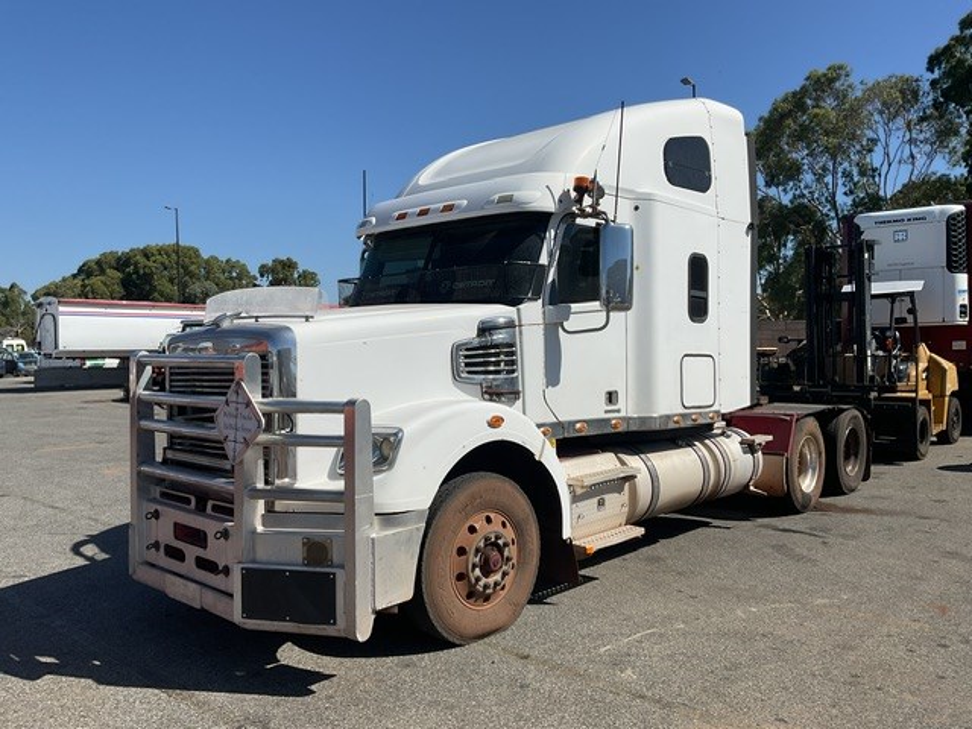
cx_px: 486
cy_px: 364
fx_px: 814
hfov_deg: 61.7
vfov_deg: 48.2
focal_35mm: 29
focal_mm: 3
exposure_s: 1/4065
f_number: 1.8
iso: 16
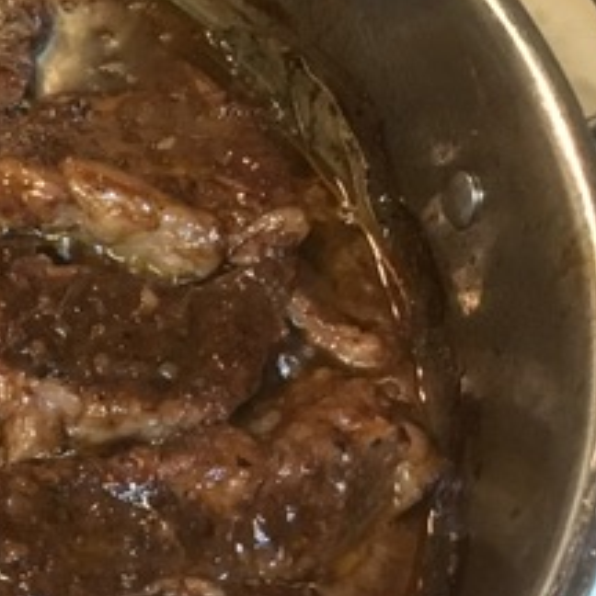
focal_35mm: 81
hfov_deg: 19.2
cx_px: -251
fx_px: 1578
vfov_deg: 21.3
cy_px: 370
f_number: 2.4
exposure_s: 1/15
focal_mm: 3.3
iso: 250
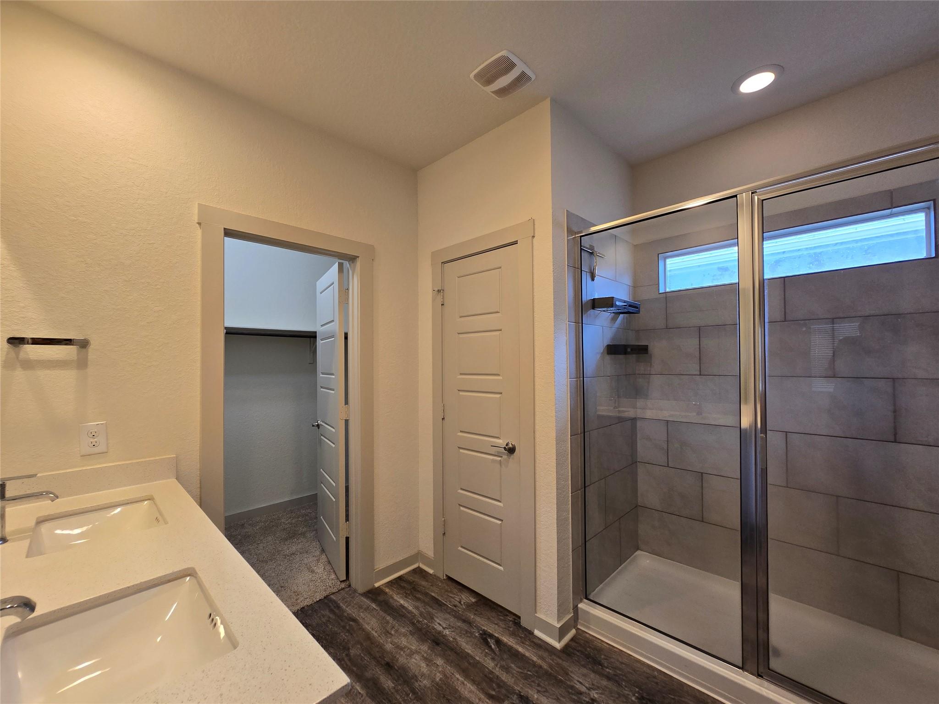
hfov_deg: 106.2
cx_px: 470
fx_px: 353
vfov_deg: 89.9
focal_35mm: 13
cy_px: 352
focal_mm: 2.2
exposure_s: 1/60
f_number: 2.2
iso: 100
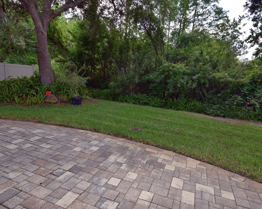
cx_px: 136
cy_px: 108
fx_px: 163
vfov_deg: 65.5
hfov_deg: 77.6
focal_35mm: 21
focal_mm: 12
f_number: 10
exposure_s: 1/200
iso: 320
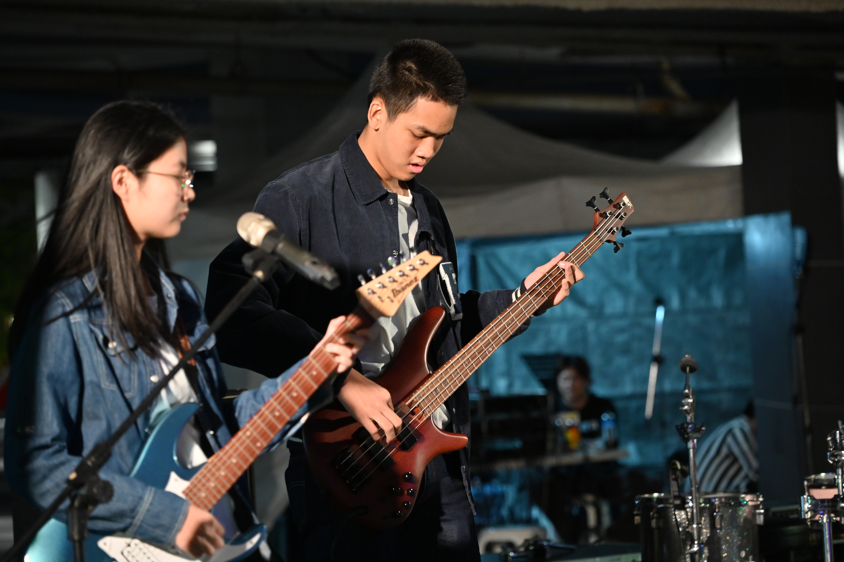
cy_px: 281
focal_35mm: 120
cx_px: 422
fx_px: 2811
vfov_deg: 11.4
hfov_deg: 17.1
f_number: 4
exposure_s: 1/125
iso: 3200
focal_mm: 120
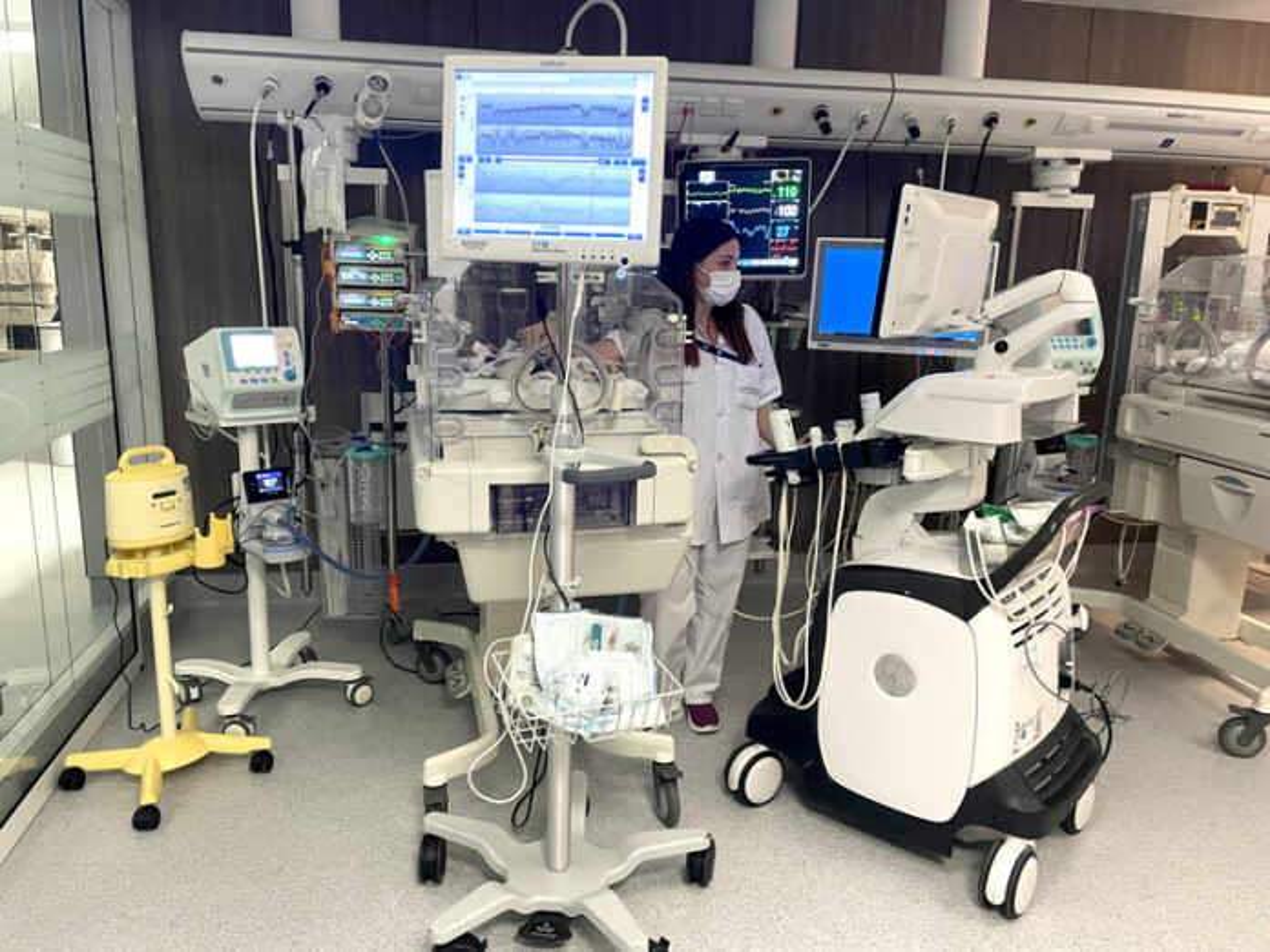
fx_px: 954
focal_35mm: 26
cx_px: 635
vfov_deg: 53.1
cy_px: 476
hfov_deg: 67.3
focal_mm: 4.2
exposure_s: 1/48
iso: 500
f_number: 1.6
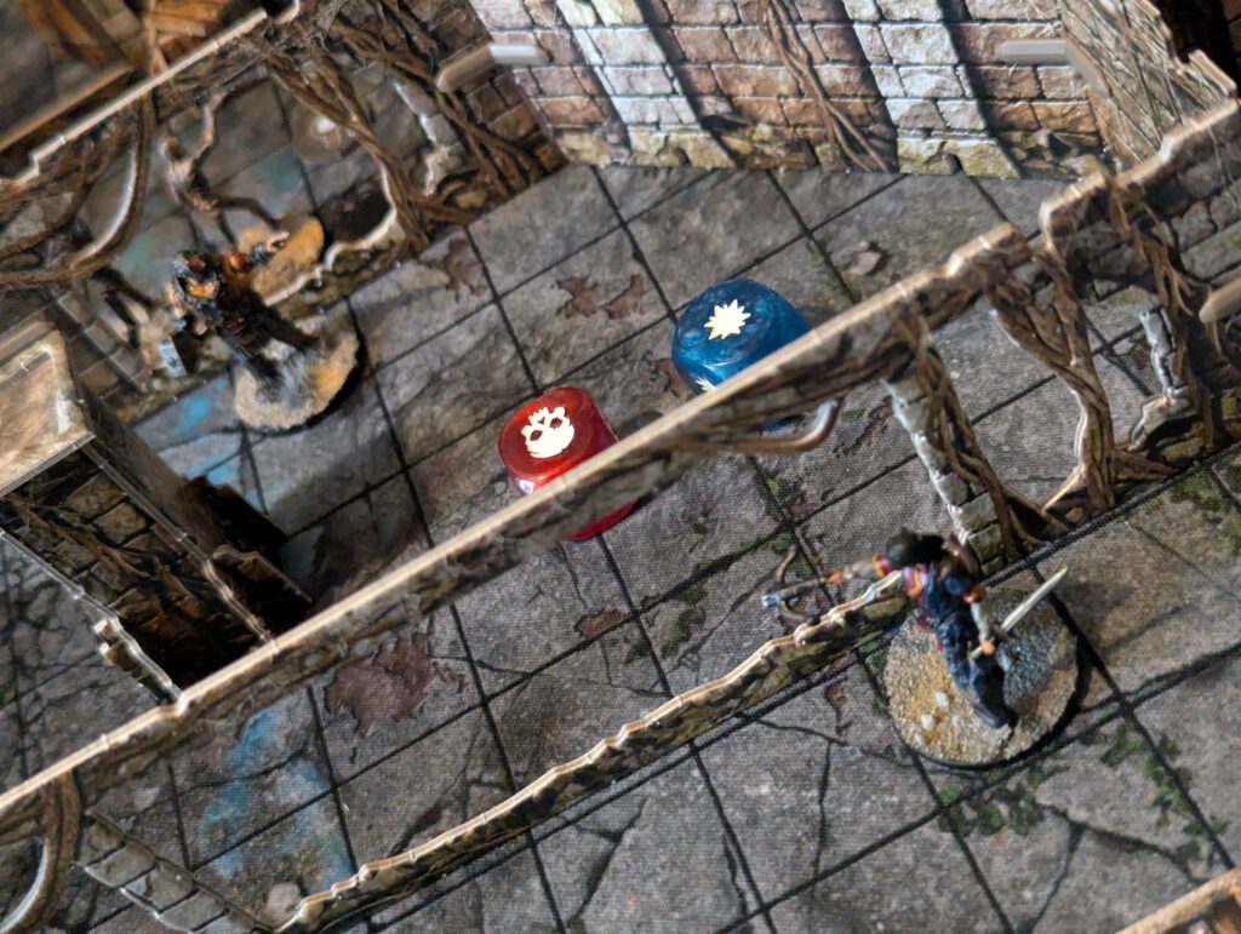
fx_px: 1723
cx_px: 620
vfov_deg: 30.3
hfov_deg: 39.6
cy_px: 467
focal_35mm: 48
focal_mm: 6.81
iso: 1277
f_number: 1.85
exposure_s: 1/42.5
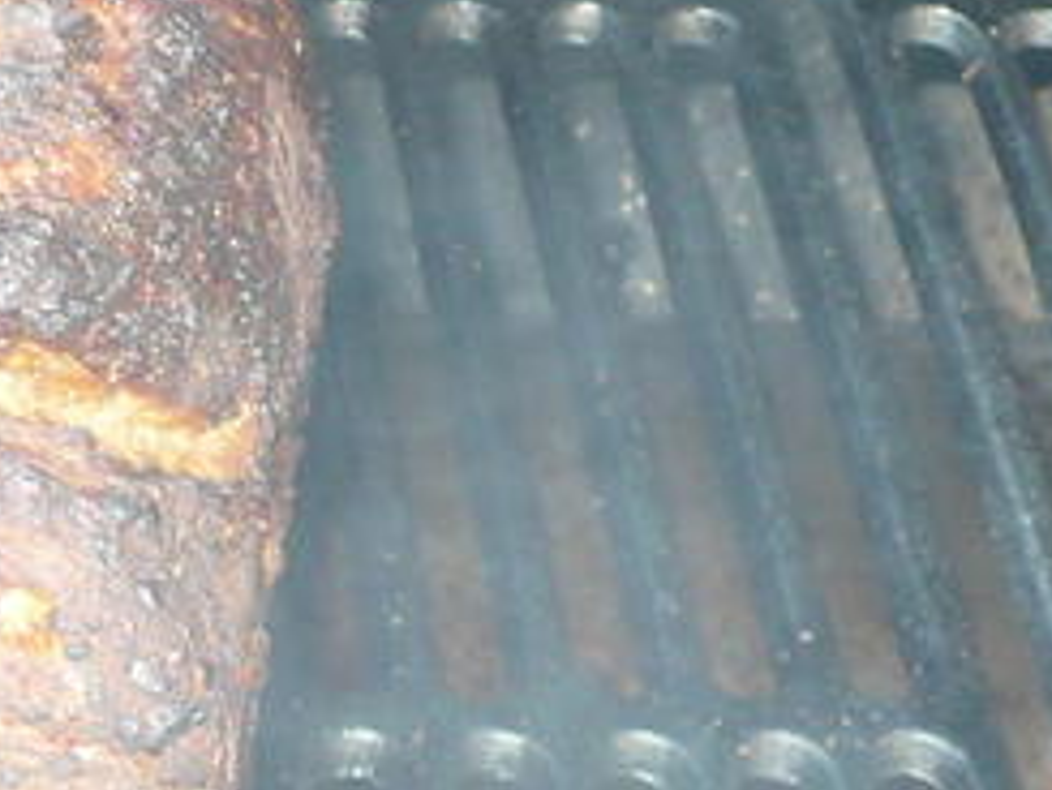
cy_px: 629
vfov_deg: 10.9
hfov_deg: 14.0
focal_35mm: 136
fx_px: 4135
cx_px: -266
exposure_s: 1/30
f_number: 2.8
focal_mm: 6.1
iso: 160
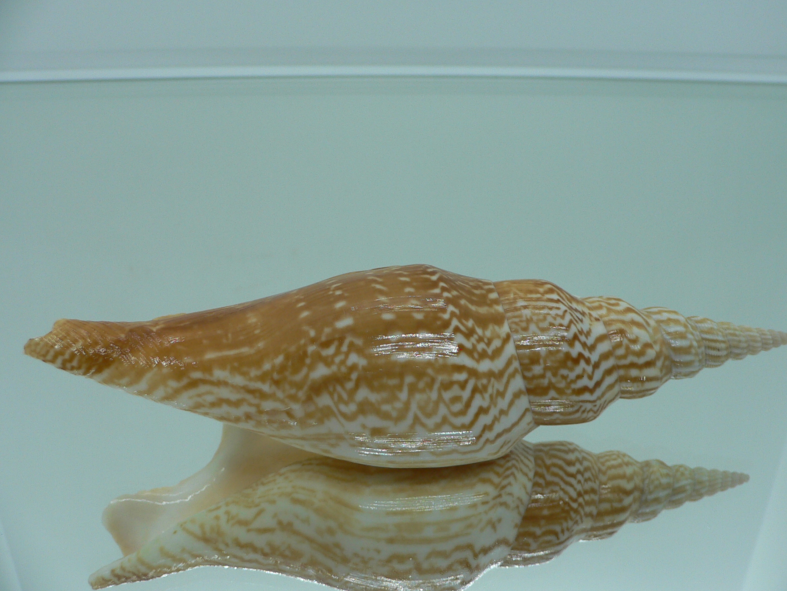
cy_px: 286
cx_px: 413
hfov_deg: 49.0
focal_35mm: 38
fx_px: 864
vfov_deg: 37.7
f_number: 2.8
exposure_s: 1/60
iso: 80
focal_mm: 4.6
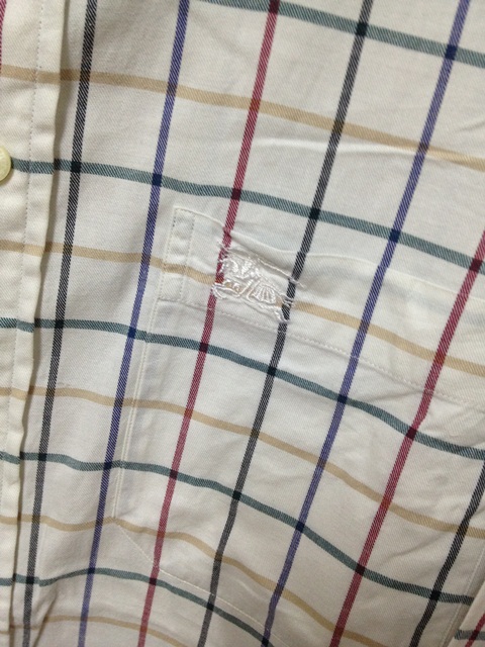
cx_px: 242
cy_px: 324
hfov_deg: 40.7
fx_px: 654
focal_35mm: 35
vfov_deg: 52.6
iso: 160
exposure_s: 1/20
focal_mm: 4.28
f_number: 2.4
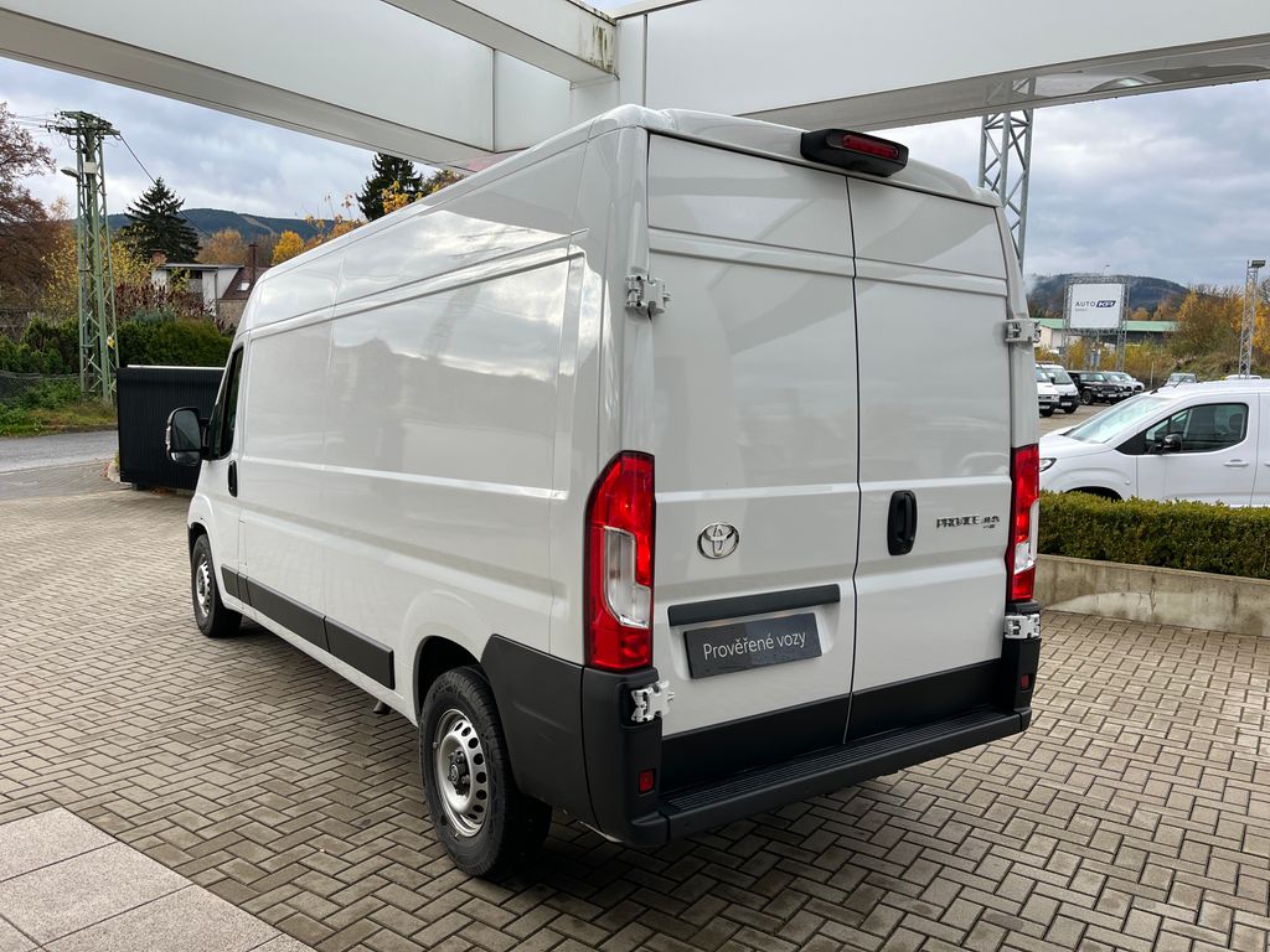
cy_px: 476
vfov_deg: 53.1
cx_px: 635
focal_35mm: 26
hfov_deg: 67.3
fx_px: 954
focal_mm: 5.1
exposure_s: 1/742
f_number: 1.6
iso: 50
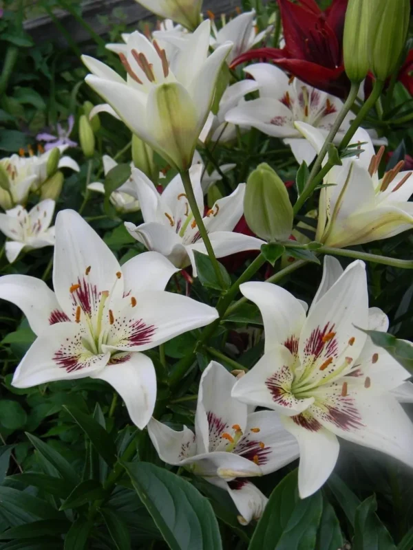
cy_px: 275
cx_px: 206
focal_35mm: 56
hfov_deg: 26.1
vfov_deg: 34.3
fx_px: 891
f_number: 4.1
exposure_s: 1/30
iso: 143
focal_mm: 10.1
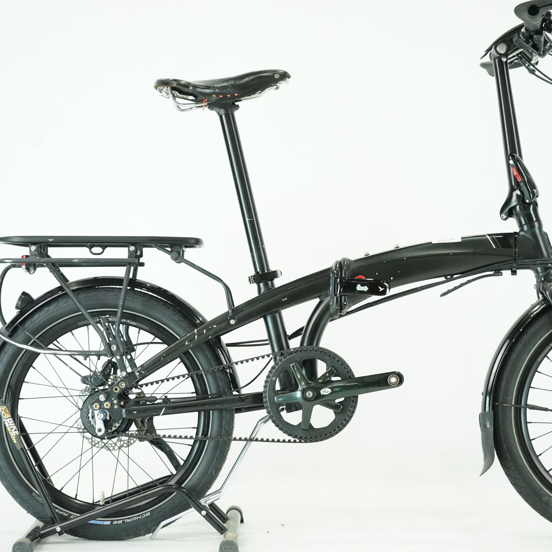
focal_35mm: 90
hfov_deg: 19.3
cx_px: 336
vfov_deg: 19.3
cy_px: 276
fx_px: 1624
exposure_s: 1/200
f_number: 5.6
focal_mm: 69
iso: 2500
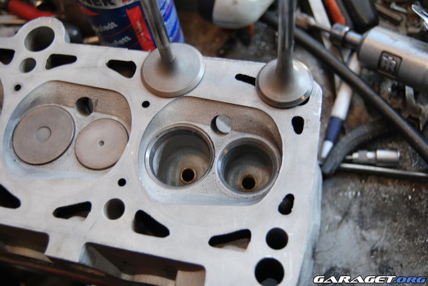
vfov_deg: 34.3
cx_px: 214
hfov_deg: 49.5
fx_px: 464
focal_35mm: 39
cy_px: 143
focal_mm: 26
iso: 200
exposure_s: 1/40
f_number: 4
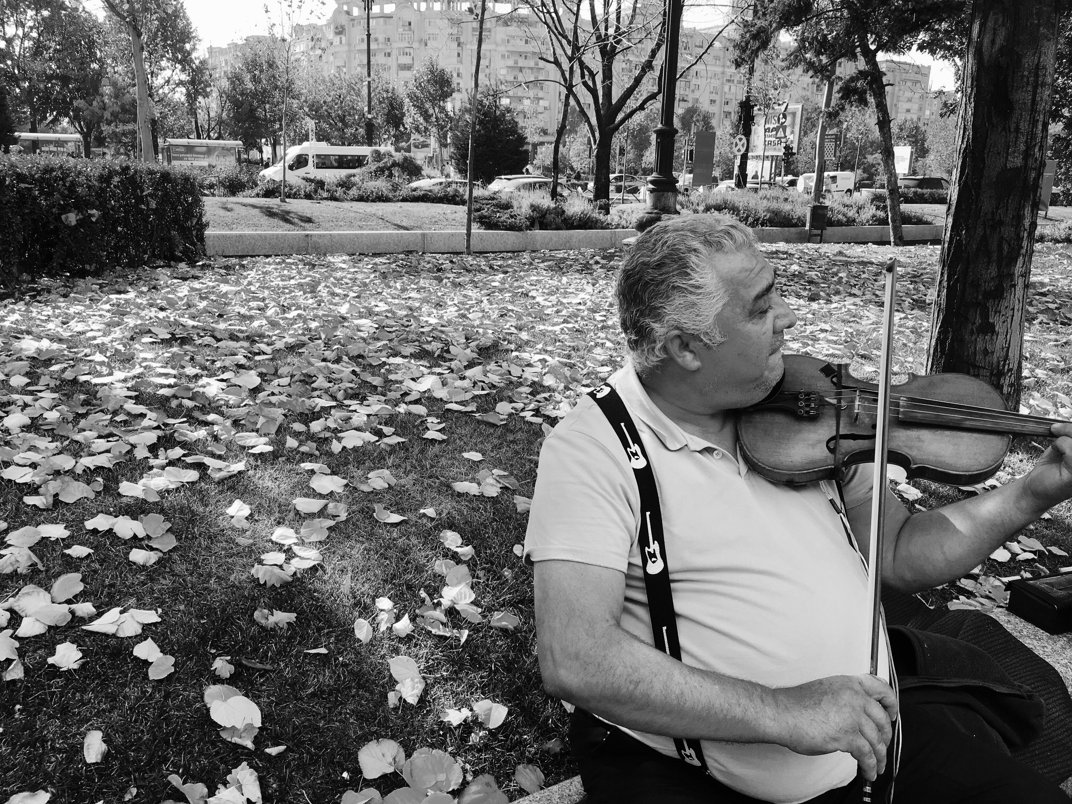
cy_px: 402
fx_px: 898
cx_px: 536
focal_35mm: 29
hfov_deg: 61.7
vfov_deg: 48.2
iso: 25
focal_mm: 4.15
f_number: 2.2
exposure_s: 1/625
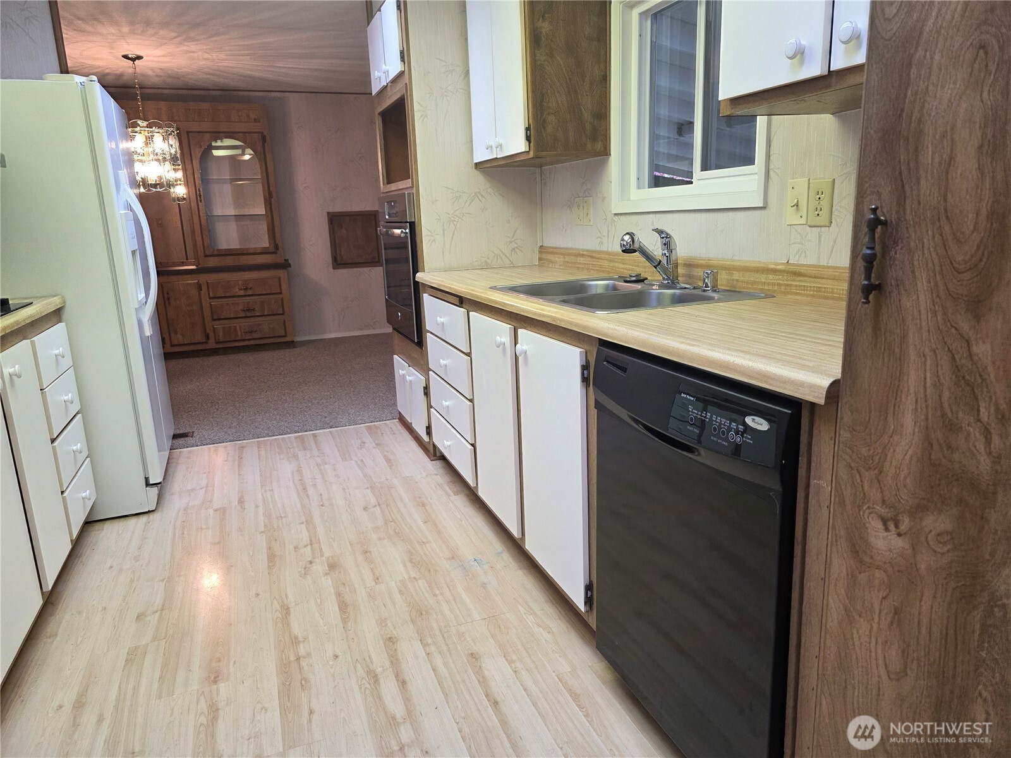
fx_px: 672
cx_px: 506
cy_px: 379
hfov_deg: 73.9
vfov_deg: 58.9
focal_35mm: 23
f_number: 1.7
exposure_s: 1/120
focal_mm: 6.3
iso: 250
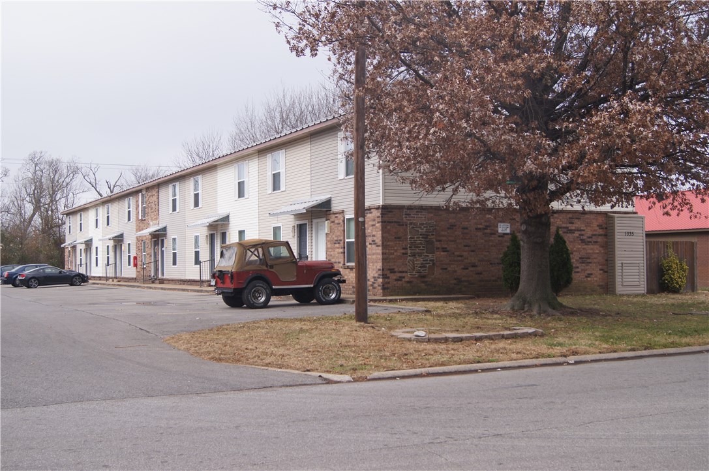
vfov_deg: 31.8
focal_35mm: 42
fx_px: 826
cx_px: 354
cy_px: 236
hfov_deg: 46.4
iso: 100
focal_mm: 28
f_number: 5.6
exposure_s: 1/250
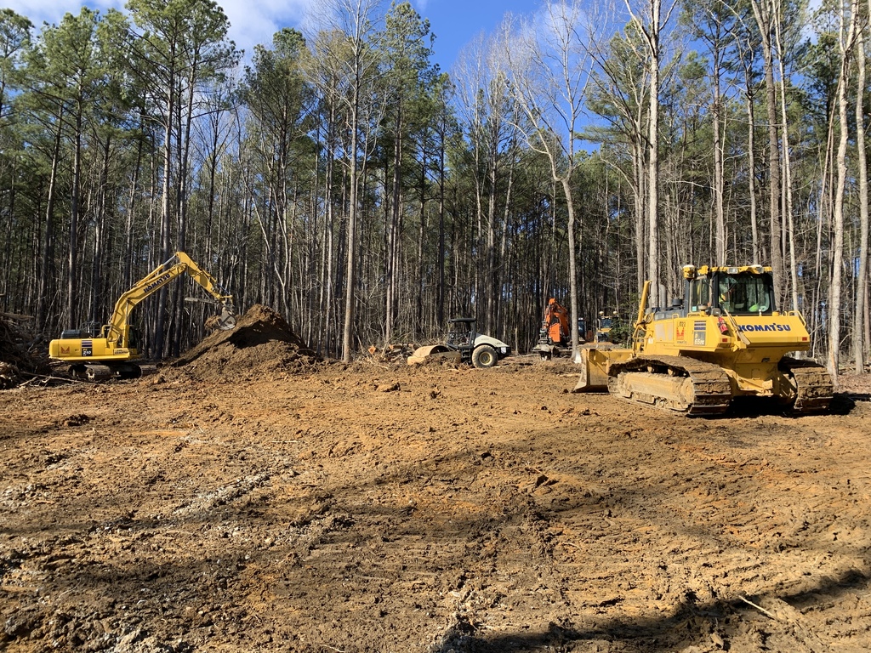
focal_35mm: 26
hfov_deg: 67.3
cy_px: 326
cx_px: 436
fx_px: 654
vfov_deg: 53.1
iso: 25
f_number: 1.8
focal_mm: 4.25
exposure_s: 1/849
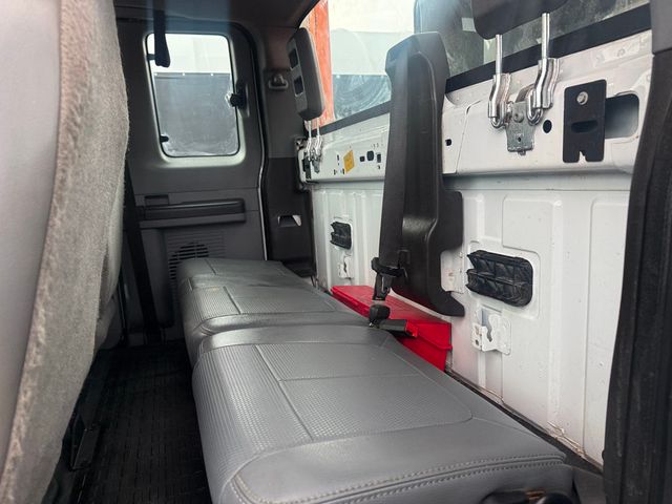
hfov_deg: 71.6
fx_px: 466
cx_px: 336
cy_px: 252
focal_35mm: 24
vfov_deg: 56.8
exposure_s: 1/109
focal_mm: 6.76
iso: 200
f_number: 1.78
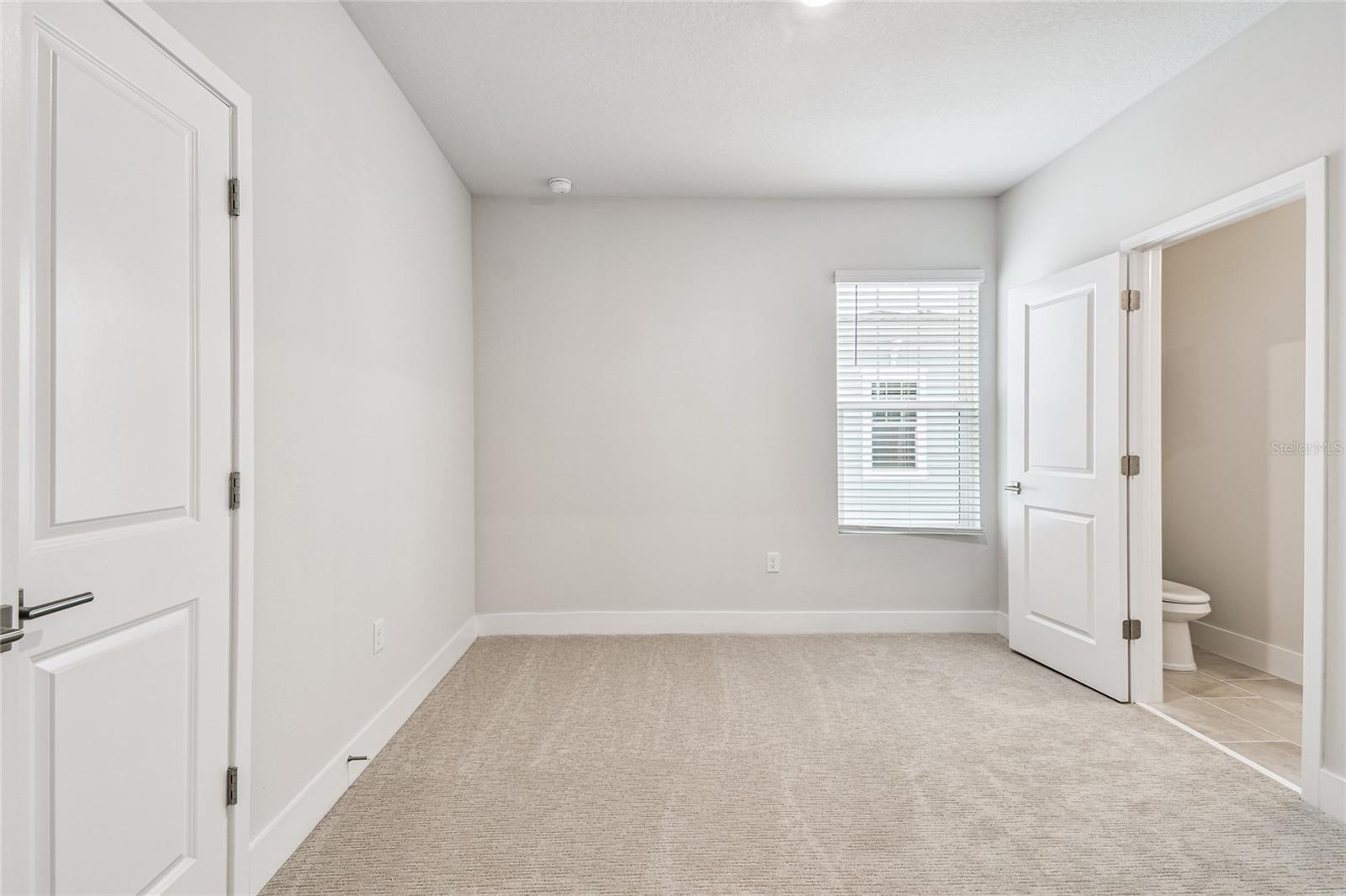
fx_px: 561
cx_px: 673
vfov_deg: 77.3
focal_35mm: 15
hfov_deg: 100.4
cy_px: 448
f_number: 7.1
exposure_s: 1/6
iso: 100
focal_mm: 10
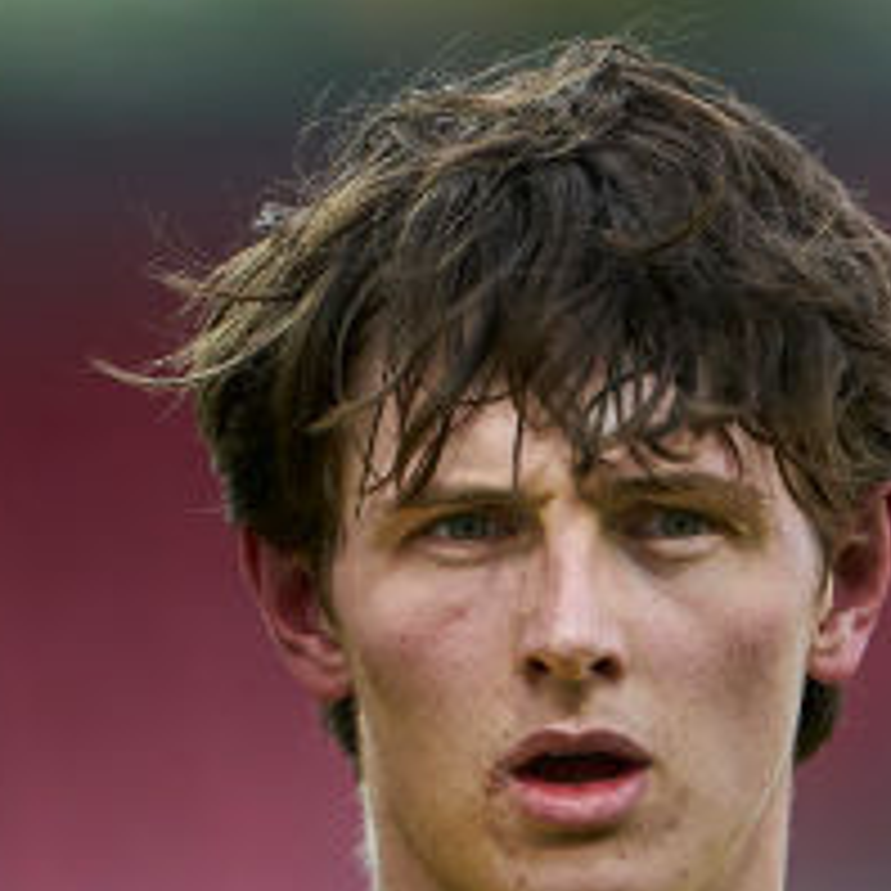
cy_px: 1352
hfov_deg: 1.0
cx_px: 724
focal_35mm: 1761
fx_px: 51282
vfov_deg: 1.0
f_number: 2.8
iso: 1250
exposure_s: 1/2500
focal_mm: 400
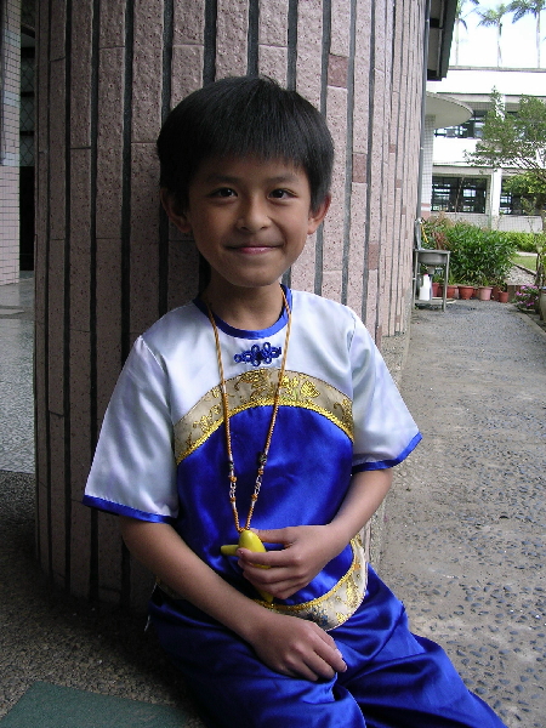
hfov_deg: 37.7
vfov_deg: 49.0
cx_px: 273
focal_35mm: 38
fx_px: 799
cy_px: 364
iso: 100
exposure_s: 1/208
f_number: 2.8
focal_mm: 5.8
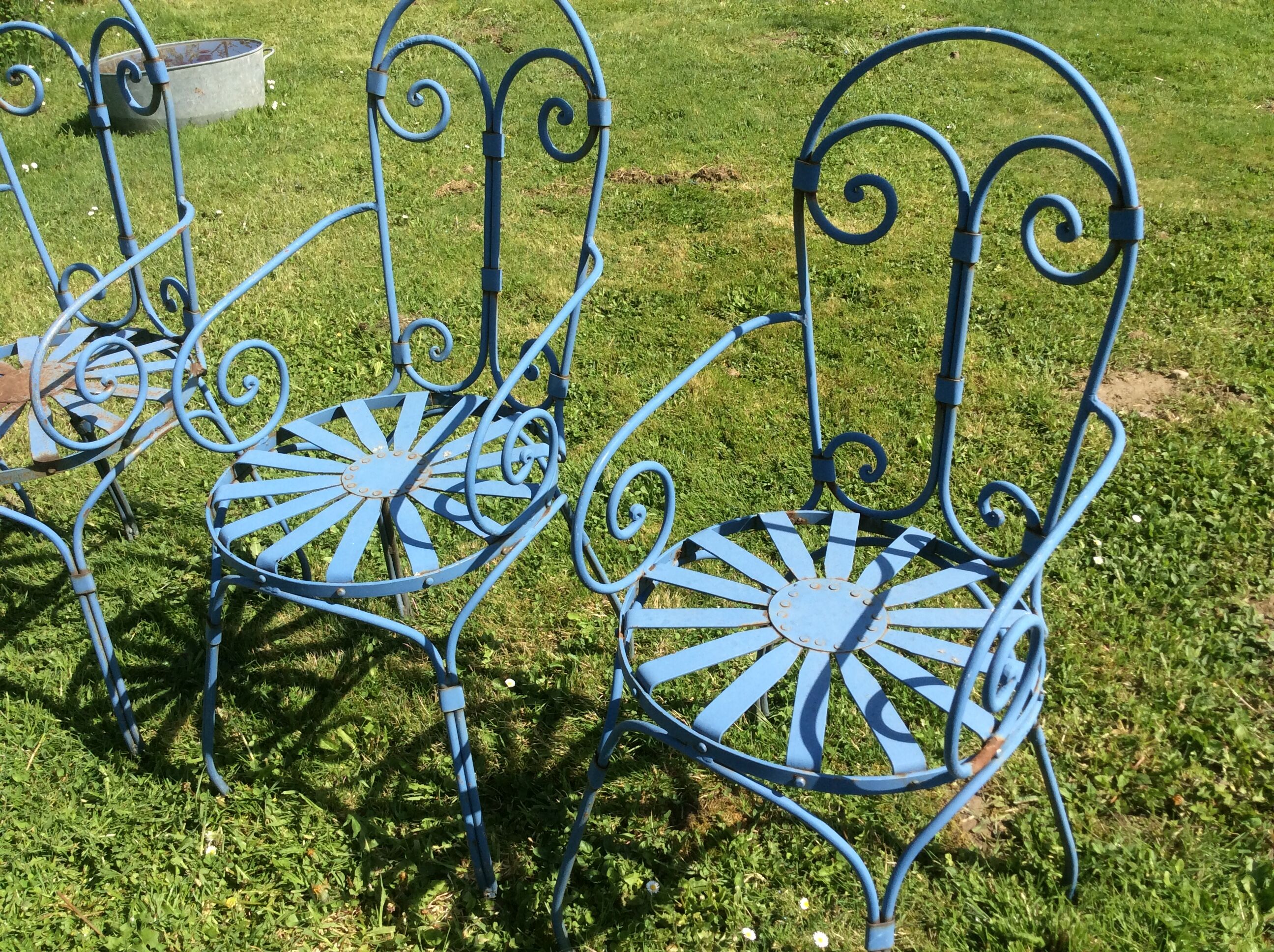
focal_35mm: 32
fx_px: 1176
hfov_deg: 56.9
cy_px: 476
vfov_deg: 44.1
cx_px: 637
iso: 32
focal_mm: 3.3
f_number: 2.4
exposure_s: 1/1144
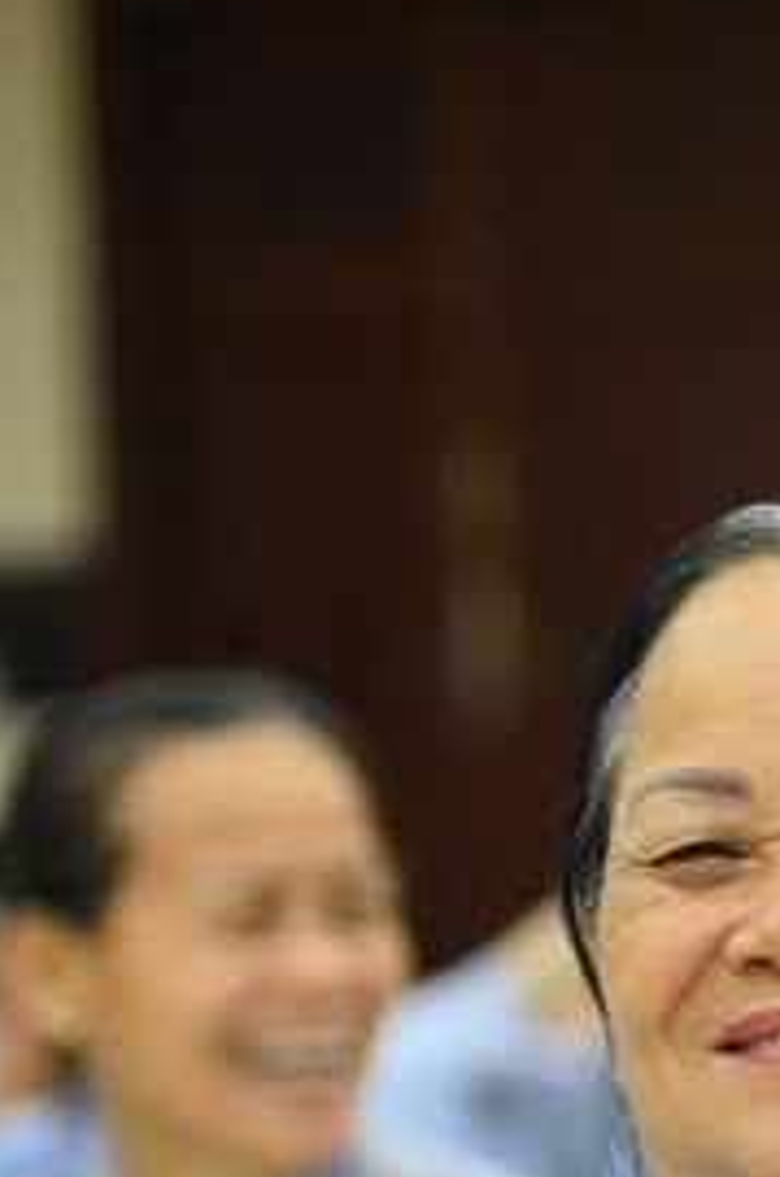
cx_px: 854
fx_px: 9428
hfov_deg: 4.7
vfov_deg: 7.1
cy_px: 1277
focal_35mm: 289
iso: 5000
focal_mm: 120
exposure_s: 1/160
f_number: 4
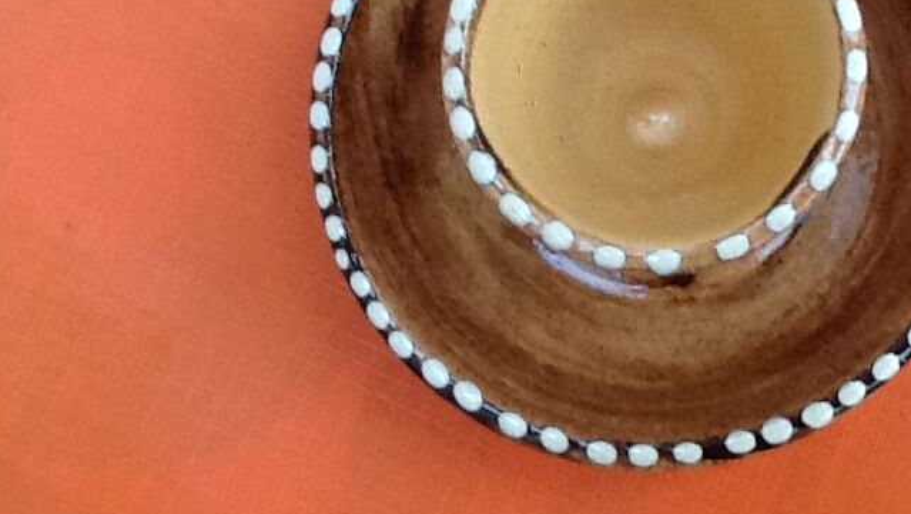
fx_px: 1740
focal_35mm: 72
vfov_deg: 16.7
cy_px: 113
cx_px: 671
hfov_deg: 28.9
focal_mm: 2.03
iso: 100
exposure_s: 1/30
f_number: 2.4
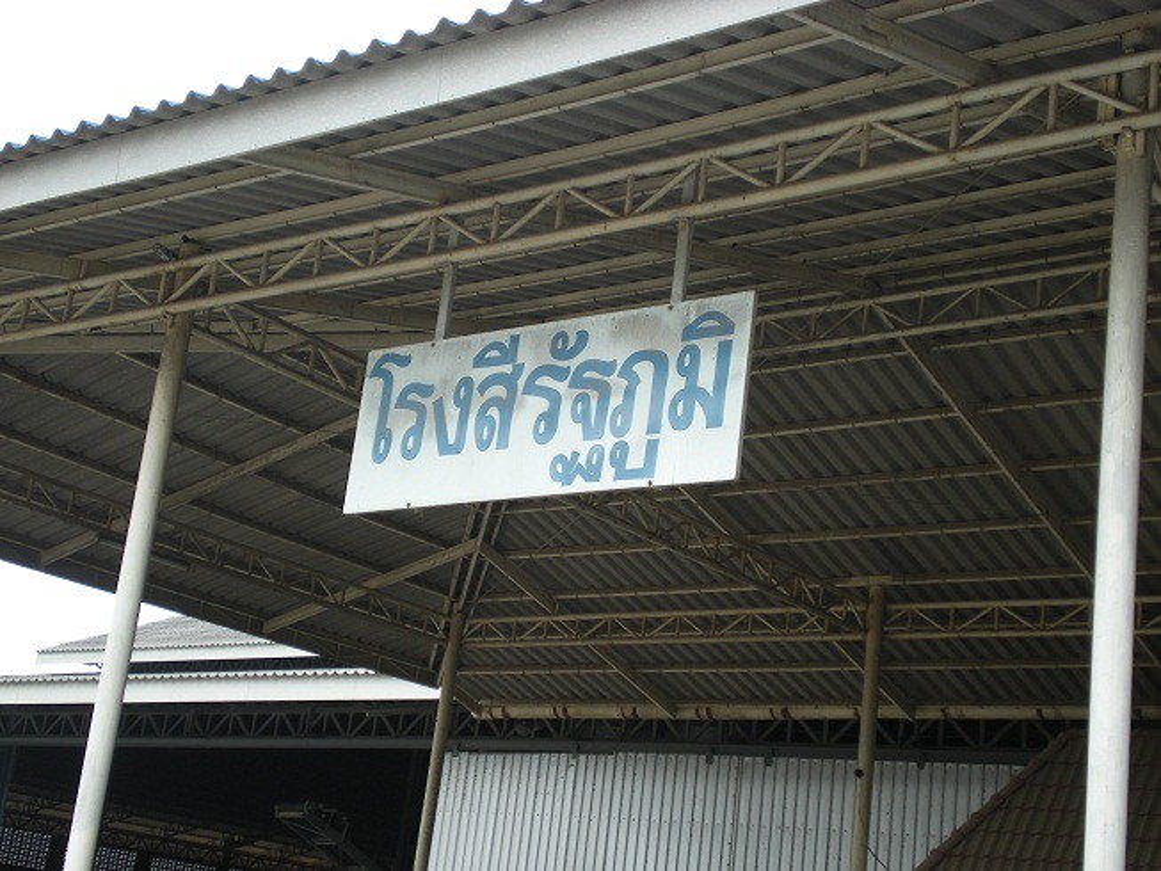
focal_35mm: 56
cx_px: 580
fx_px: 1879
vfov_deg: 26.1
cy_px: 436
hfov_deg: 34.3
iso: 64
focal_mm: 9.3
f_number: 3.9
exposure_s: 1/164
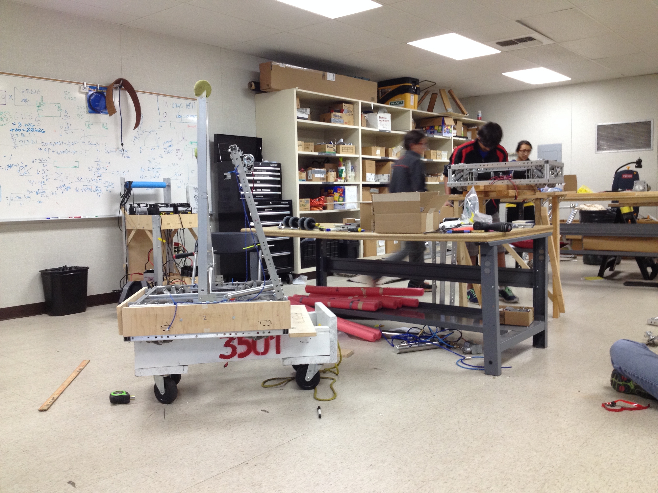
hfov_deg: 52.6
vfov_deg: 40.7
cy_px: 246
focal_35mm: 35
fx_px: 665
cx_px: 329
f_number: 2.4
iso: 100
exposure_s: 1/20
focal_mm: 4.28
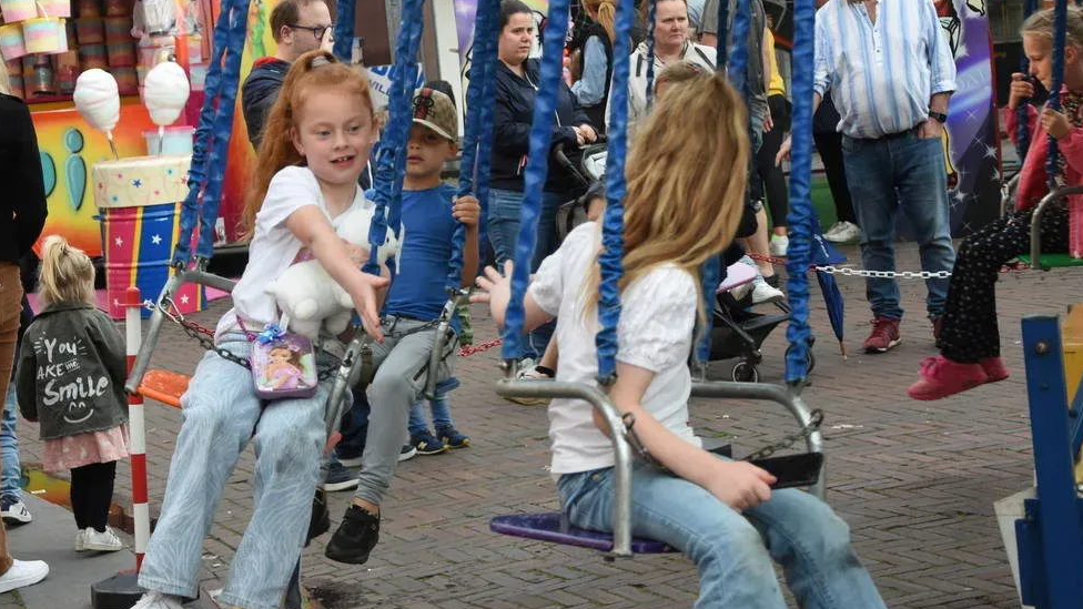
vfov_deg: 13.0
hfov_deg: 22.9
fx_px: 2662
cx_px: 403
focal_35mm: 93
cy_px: 181
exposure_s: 1/400
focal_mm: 45
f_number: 4.8
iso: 640
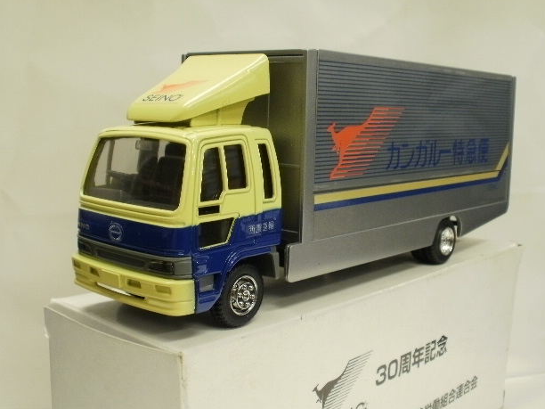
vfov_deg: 31.5
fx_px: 724
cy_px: 210
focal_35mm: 46
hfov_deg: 41.2
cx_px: 284
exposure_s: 1/13
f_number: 4
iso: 125
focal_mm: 7.7
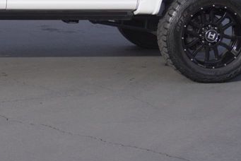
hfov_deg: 16.3
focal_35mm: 122
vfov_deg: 11.2
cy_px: 10
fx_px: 814
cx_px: -34
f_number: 5
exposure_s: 1/400
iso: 100
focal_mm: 27
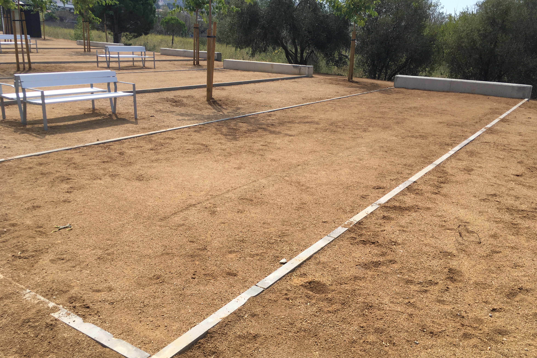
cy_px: 186
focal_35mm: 31
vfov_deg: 42.3
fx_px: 462
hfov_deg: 60.3
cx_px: 263
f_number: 2.2
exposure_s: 1/1148
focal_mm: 4.15
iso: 25
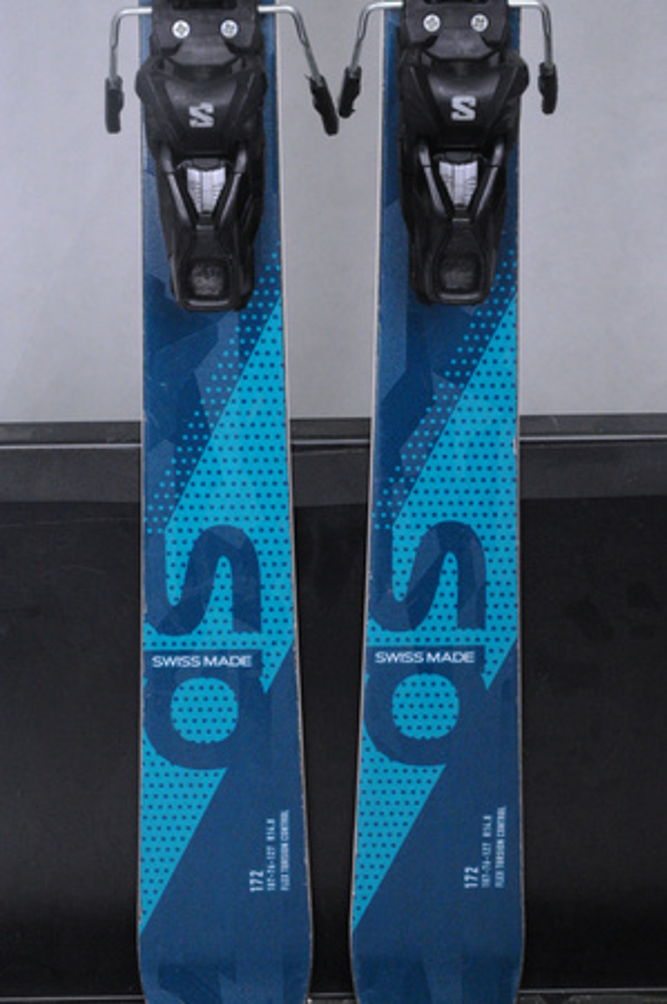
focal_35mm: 93
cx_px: 334
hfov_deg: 14.7
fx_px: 2590
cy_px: 502
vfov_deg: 21.9
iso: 3200
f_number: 8
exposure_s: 1/125
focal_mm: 62
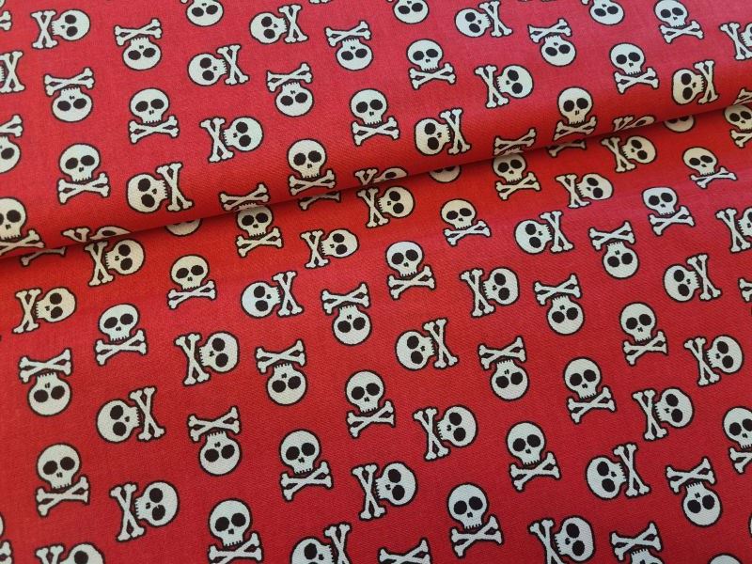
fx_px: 565
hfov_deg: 67.3
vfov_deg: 53.1
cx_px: 376
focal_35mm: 26
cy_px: 282
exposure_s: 1/50
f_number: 1.8
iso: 64
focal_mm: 5.4
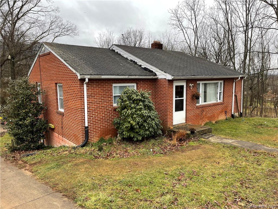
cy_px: 104
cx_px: 139
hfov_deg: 67.3
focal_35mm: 26
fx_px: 209
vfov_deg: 53.1
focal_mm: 5.1
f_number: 1.6
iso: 32
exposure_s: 1/214
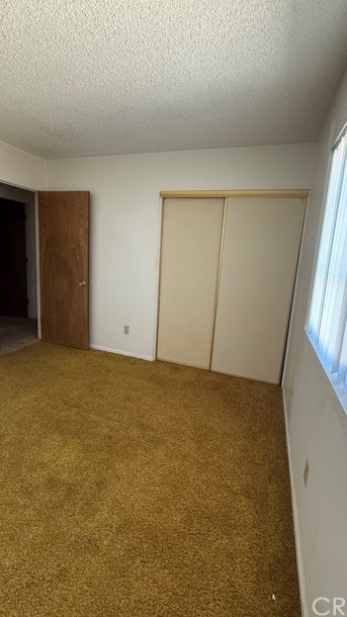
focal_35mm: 16
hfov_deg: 67.1
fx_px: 262
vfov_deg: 99.3
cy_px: 297
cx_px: 179
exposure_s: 1/83
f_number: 2.2
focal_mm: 2.22
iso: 320
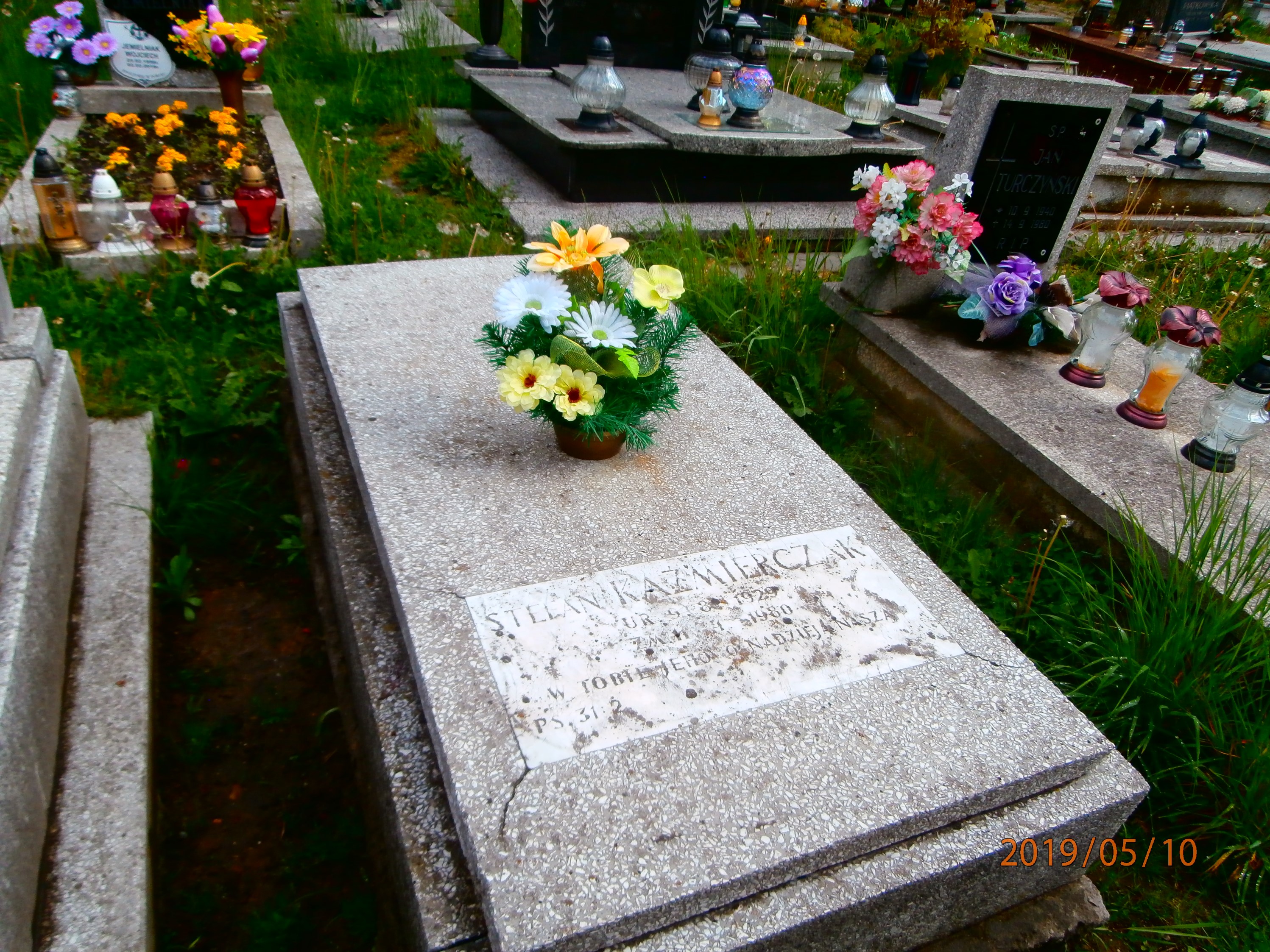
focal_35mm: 24
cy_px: 476
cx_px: 635
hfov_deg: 71.6
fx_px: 880
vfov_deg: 56.8
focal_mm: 4.2
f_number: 3
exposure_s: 1/640
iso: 100
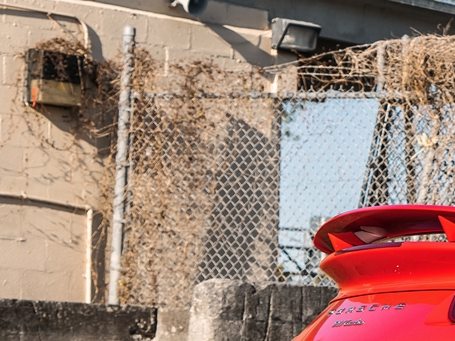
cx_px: 858
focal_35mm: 207
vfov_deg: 7.2
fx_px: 2720
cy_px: 180
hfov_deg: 9.1
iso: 160
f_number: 6.3
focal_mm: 51
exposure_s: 1/200
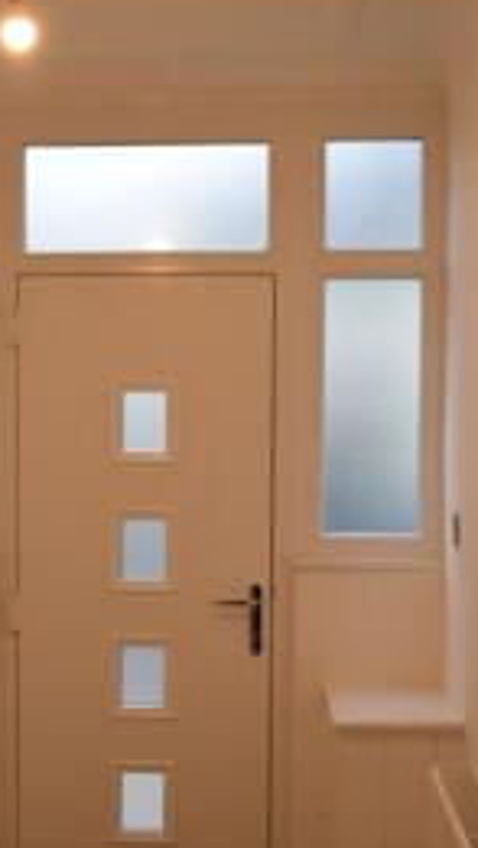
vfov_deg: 31.8
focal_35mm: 66
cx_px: 146
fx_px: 1485
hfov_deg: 18.2
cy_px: 495
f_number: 4.5
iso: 800
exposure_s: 1/125
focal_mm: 23
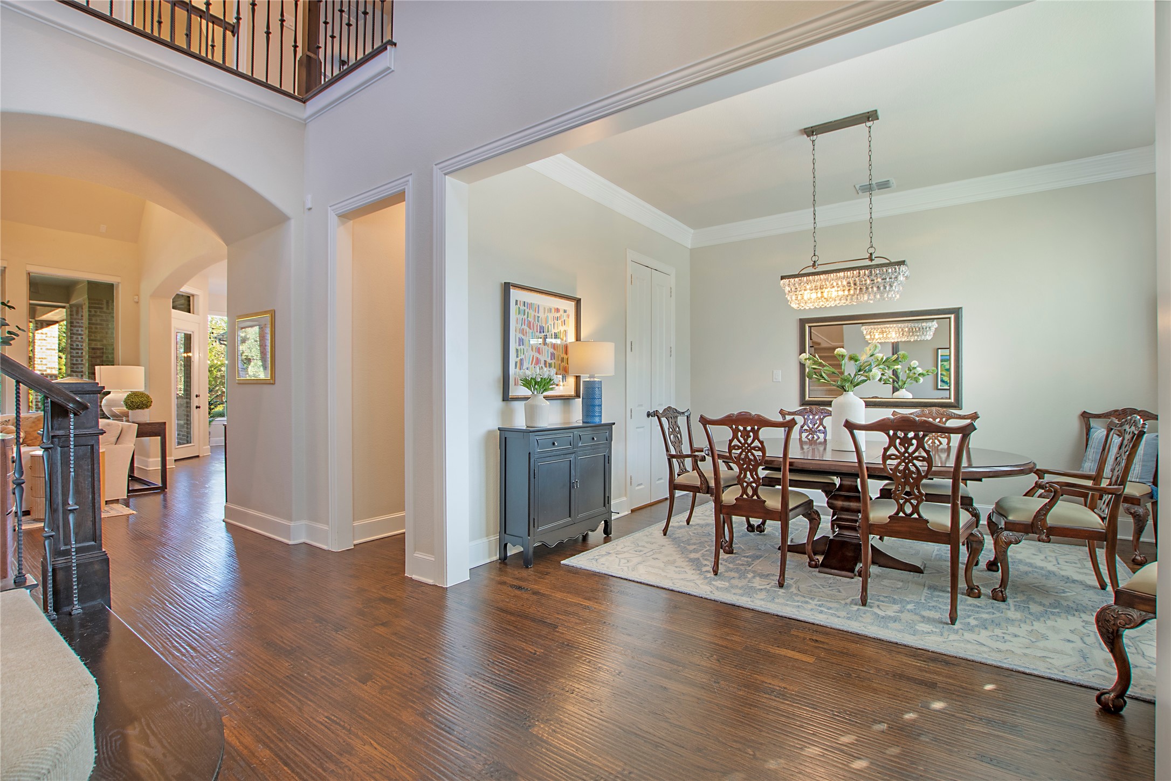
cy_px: 390
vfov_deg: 77.3
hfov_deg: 100.4
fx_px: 488
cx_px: 586
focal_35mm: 15
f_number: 5.6
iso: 100
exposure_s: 1/6
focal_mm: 10
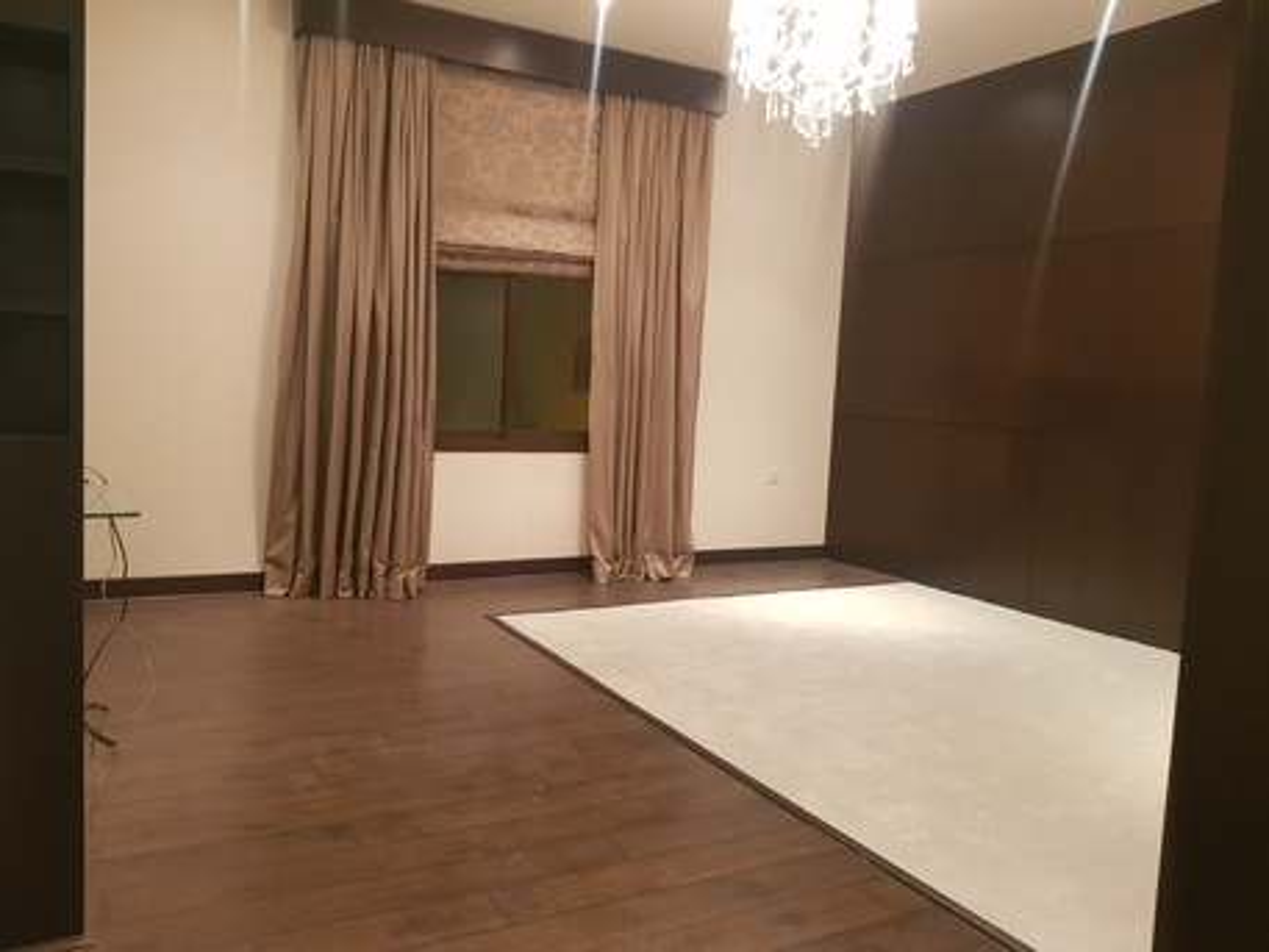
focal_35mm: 26
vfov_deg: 53.1
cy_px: 476
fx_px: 953
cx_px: 634
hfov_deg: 67.3
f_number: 1.7
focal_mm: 4.2
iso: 200
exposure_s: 1/15
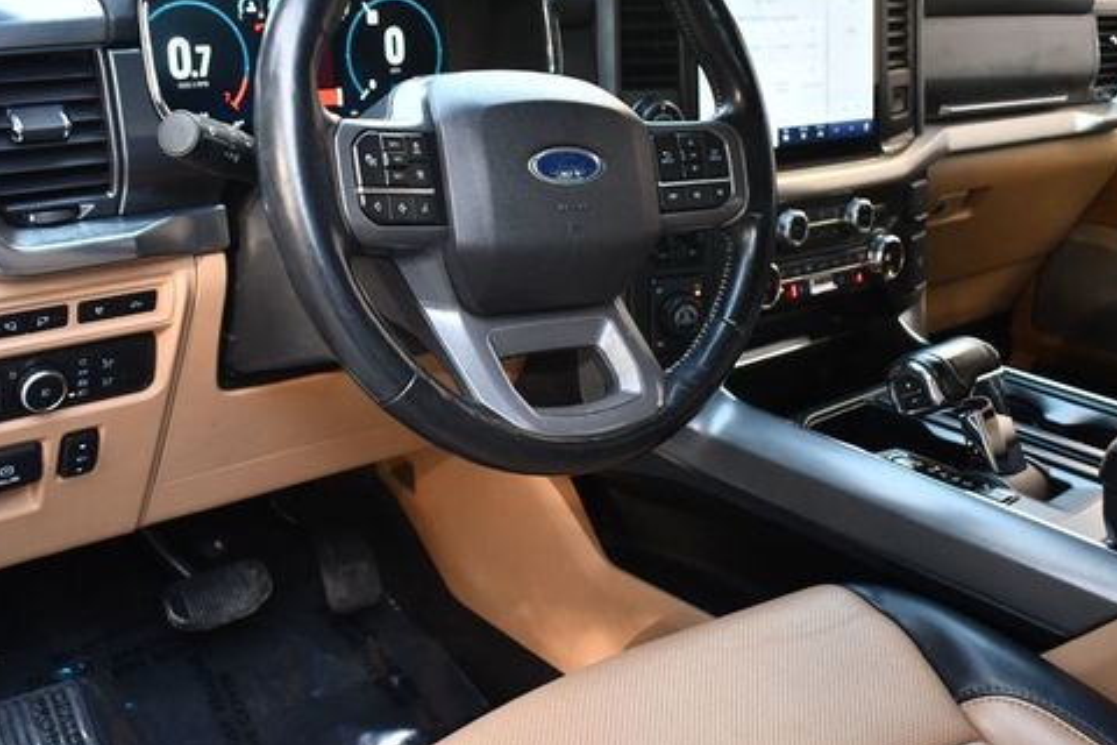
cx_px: 547
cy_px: 324
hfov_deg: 48.5
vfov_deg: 33.4
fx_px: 1241
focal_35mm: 40
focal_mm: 20
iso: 900
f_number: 3.8
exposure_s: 1/125
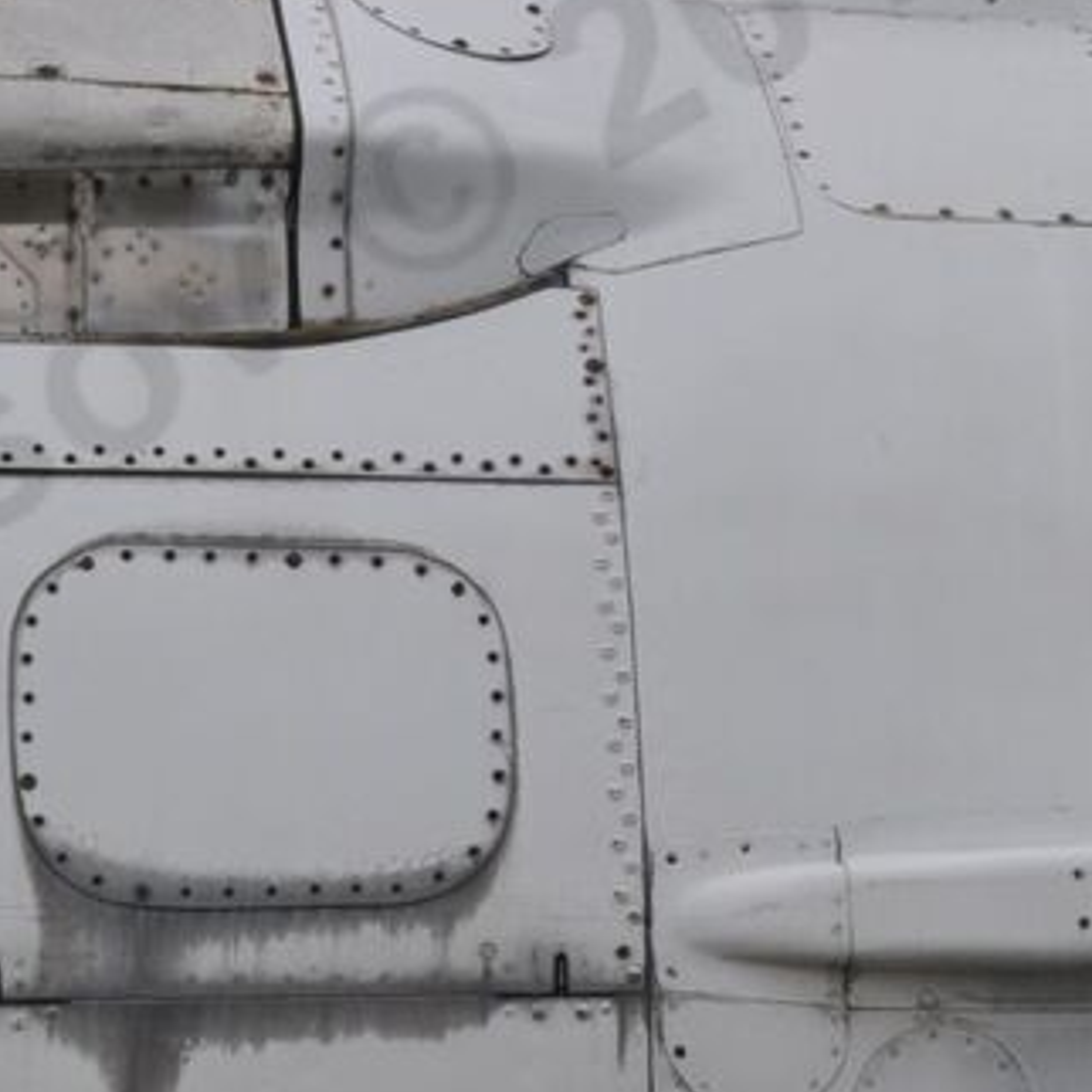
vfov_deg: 2.4
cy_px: 1014
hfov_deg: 2.4
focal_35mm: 734
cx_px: -1014
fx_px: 26186
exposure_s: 1/500
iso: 200
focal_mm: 145
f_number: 8
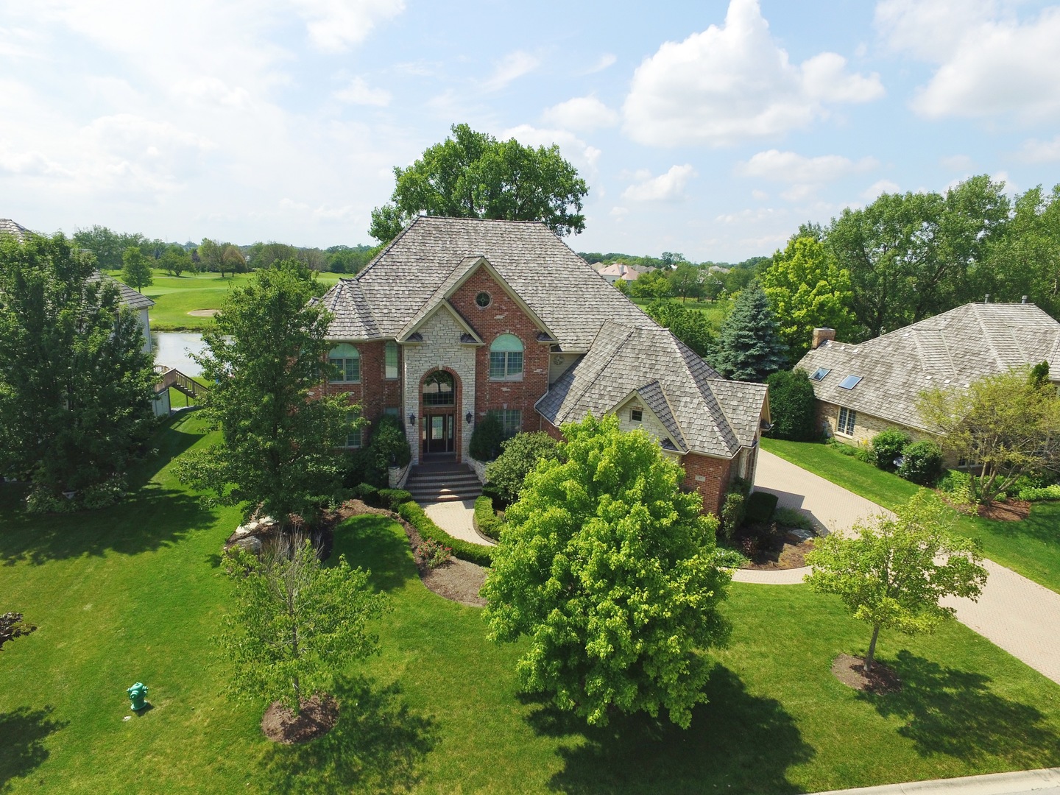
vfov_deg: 66.0
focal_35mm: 20
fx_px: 612
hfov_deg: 81.7
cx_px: 530
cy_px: 398
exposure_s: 1/1087
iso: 100
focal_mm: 3.61
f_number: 2.8
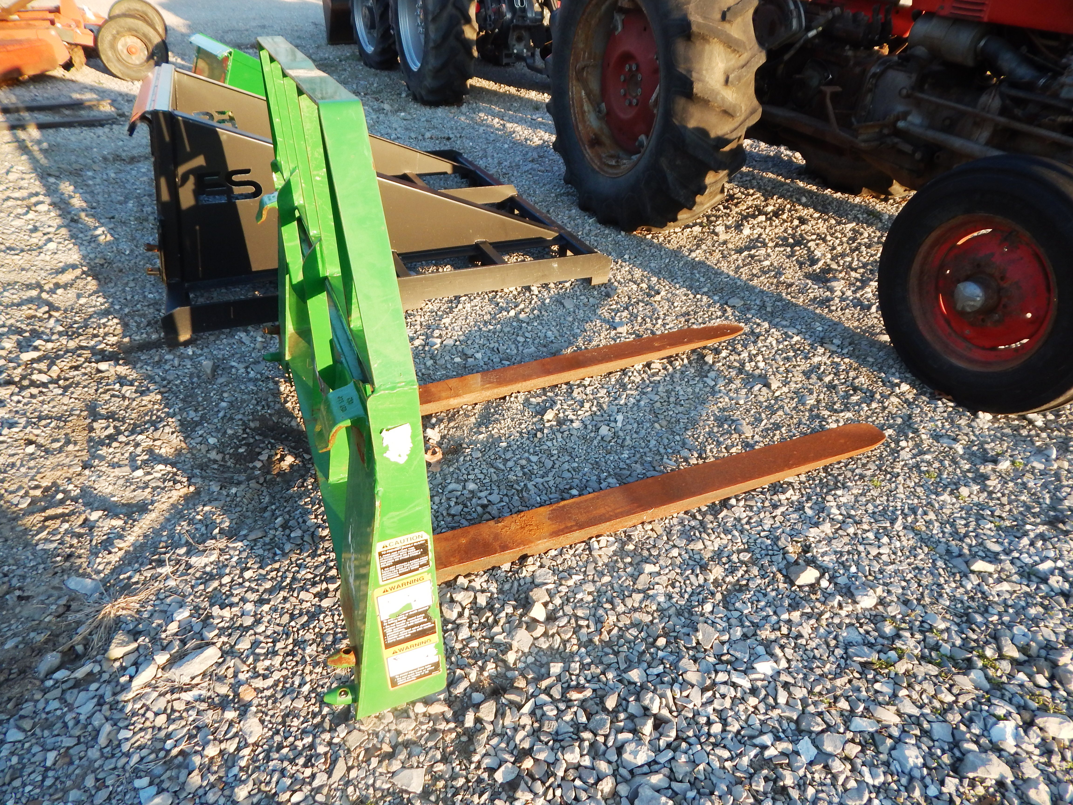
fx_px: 682
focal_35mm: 22
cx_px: 536
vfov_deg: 61.1
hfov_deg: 76.4
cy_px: 402
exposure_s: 1/320
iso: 125
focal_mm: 4
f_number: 3
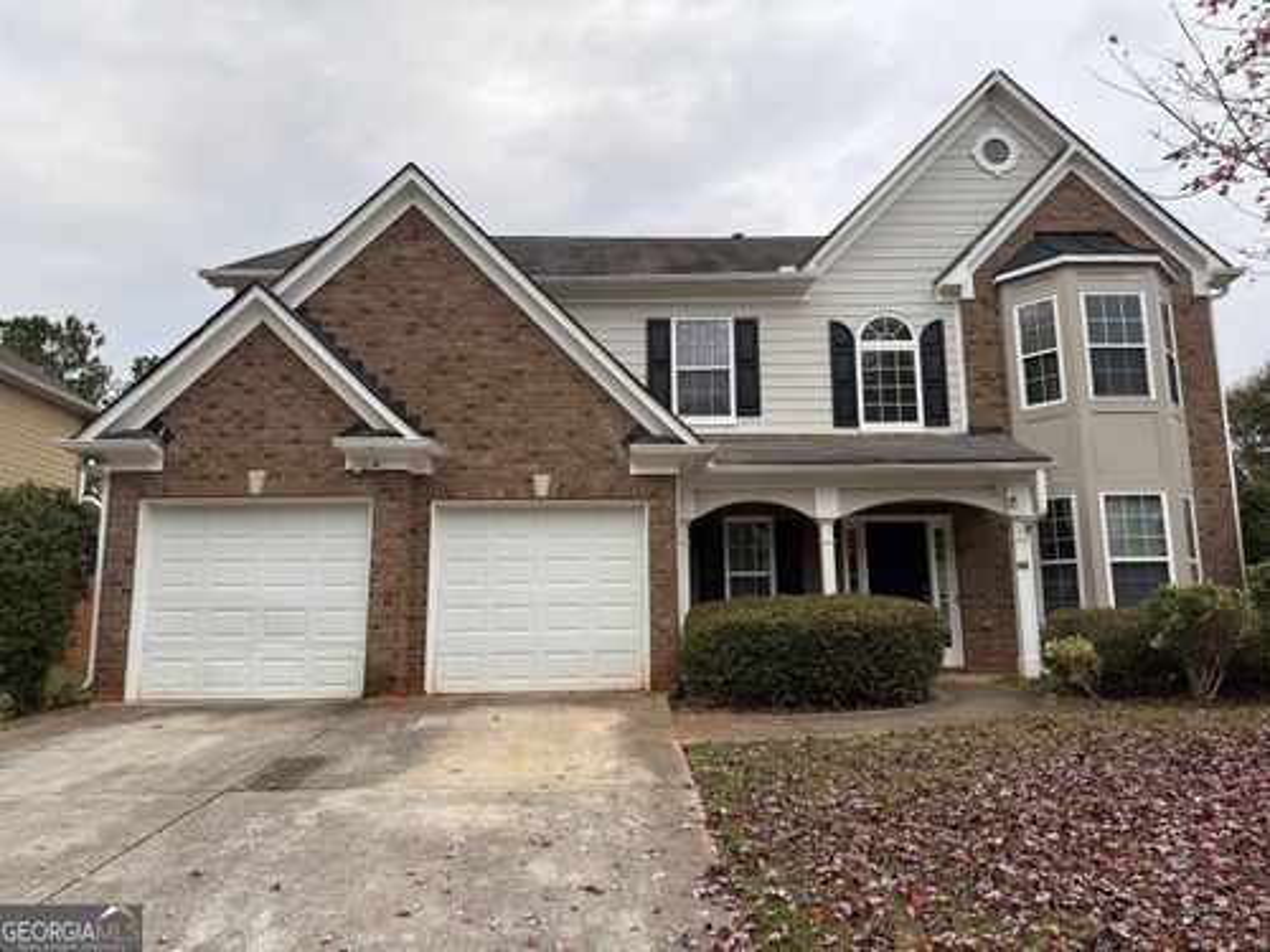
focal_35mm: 24
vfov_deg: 56.8
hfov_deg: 71.6
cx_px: 635
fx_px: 881
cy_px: 476
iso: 80
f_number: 1.78
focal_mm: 6.76
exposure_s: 1/805
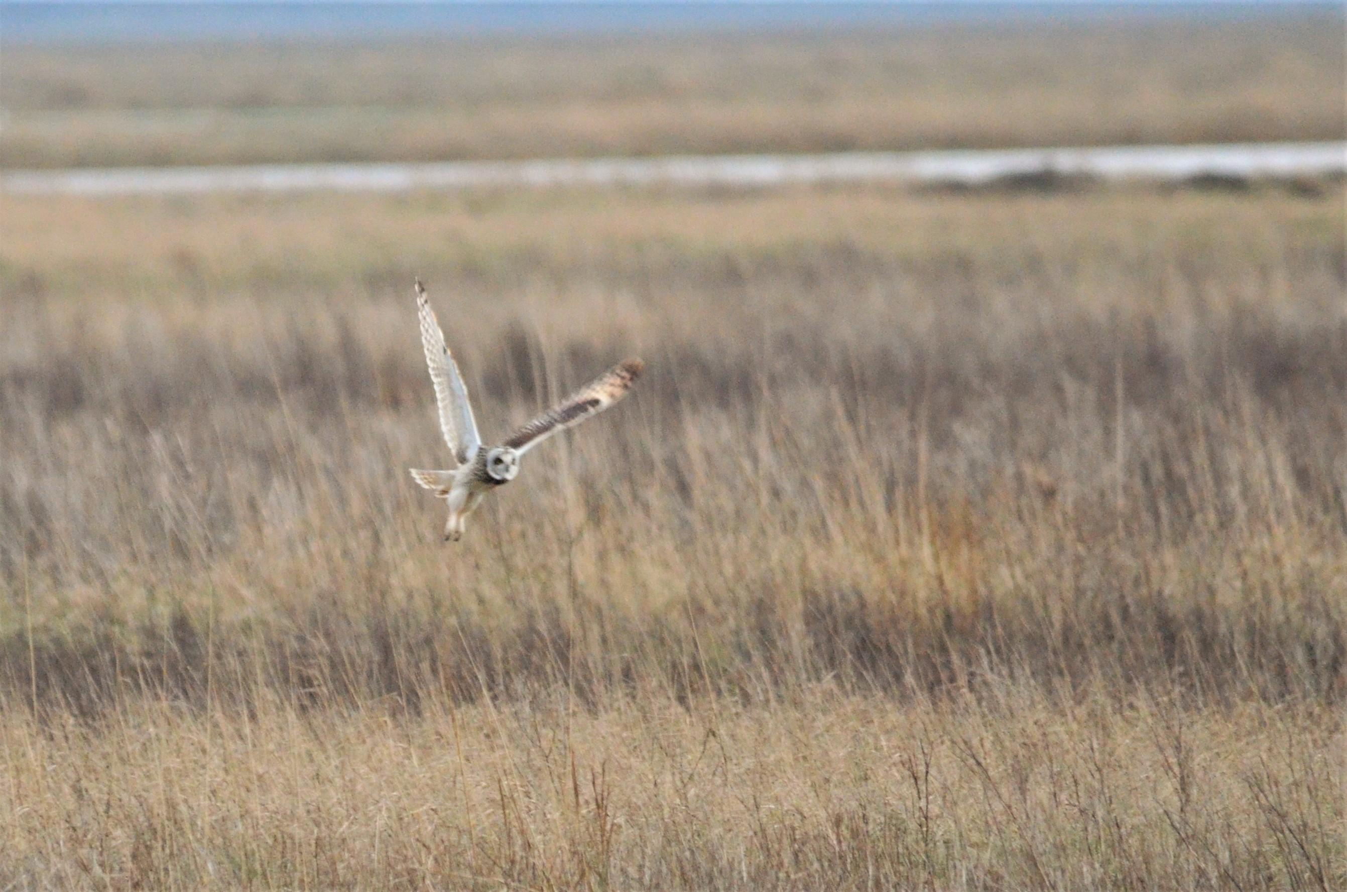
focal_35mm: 750
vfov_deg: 1.8
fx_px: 28004
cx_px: 674
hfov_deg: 2.8
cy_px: 446
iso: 2500
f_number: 6.3
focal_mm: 500
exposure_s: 1/320
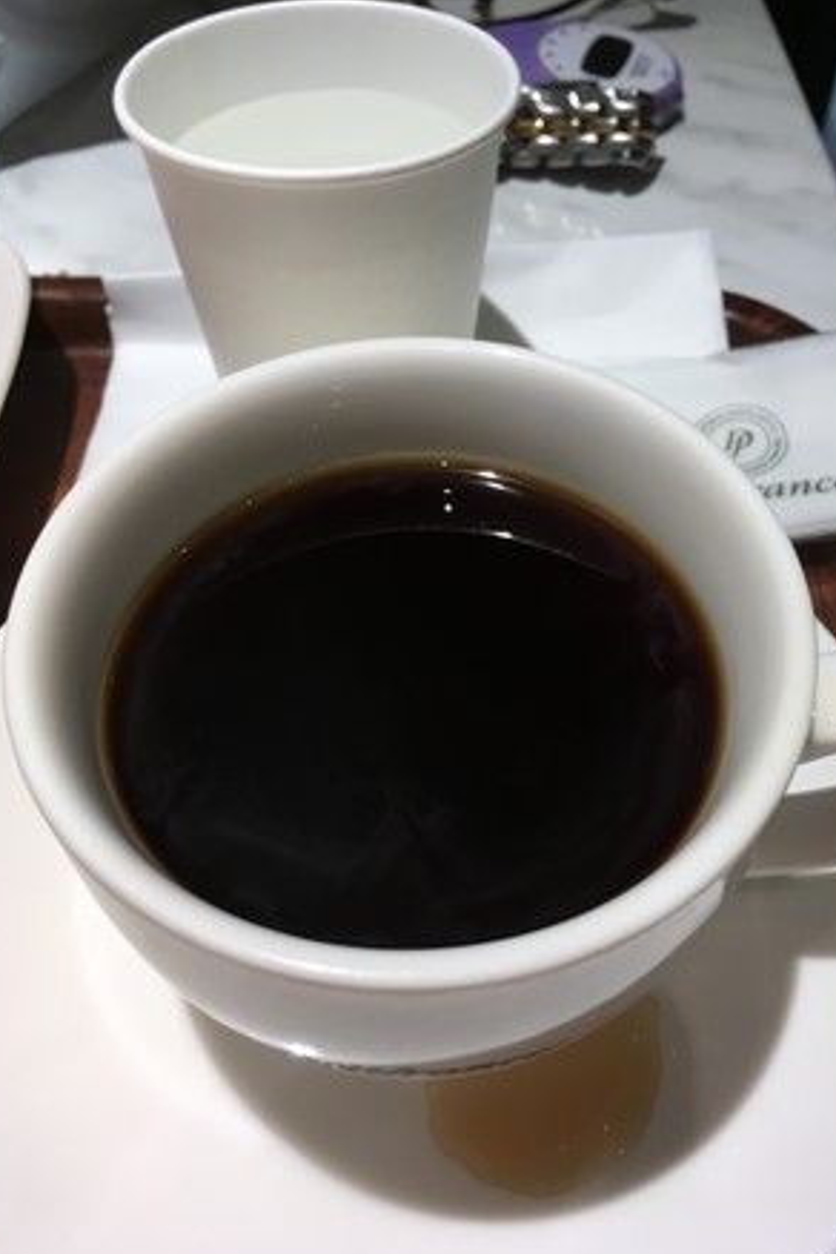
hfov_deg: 42.3
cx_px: 447
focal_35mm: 31
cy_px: 633
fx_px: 1080
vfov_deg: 60.3
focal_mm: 4.15
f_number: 2.2
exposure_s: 1/33
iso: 25
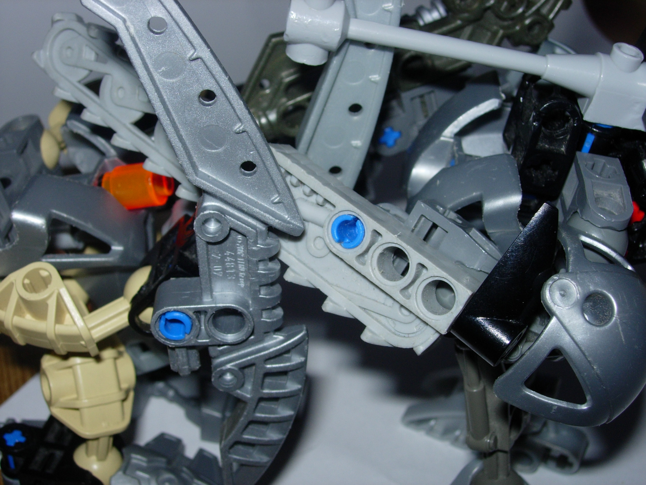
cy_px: 242
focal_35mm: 51
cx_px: 323
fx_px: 952
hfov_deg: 37.5
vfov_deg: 28.6
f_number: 5.4
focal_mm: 10.6
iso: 79
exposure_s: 1/64
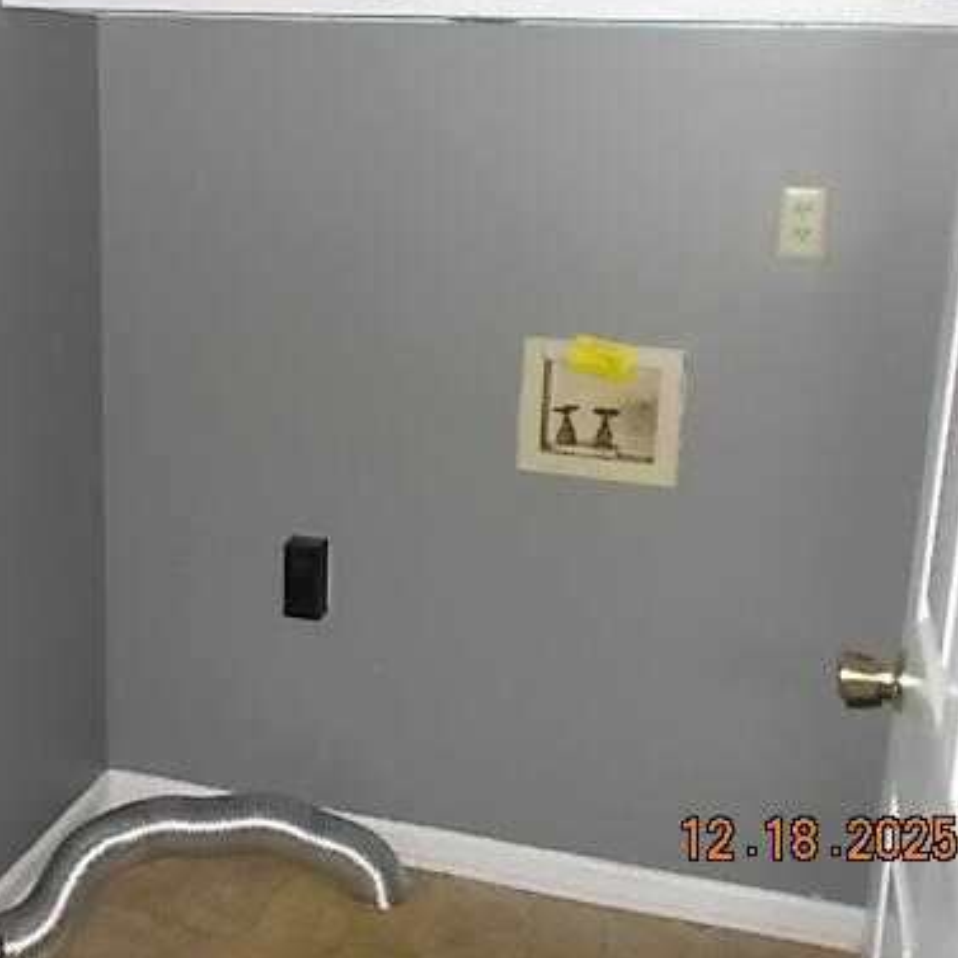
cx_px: 394
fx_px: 1409
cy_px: 374
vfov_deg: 37.4
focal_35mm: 45
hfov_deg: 37.4
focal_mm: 5.3
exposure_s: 1/25
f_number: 3.4
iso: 280
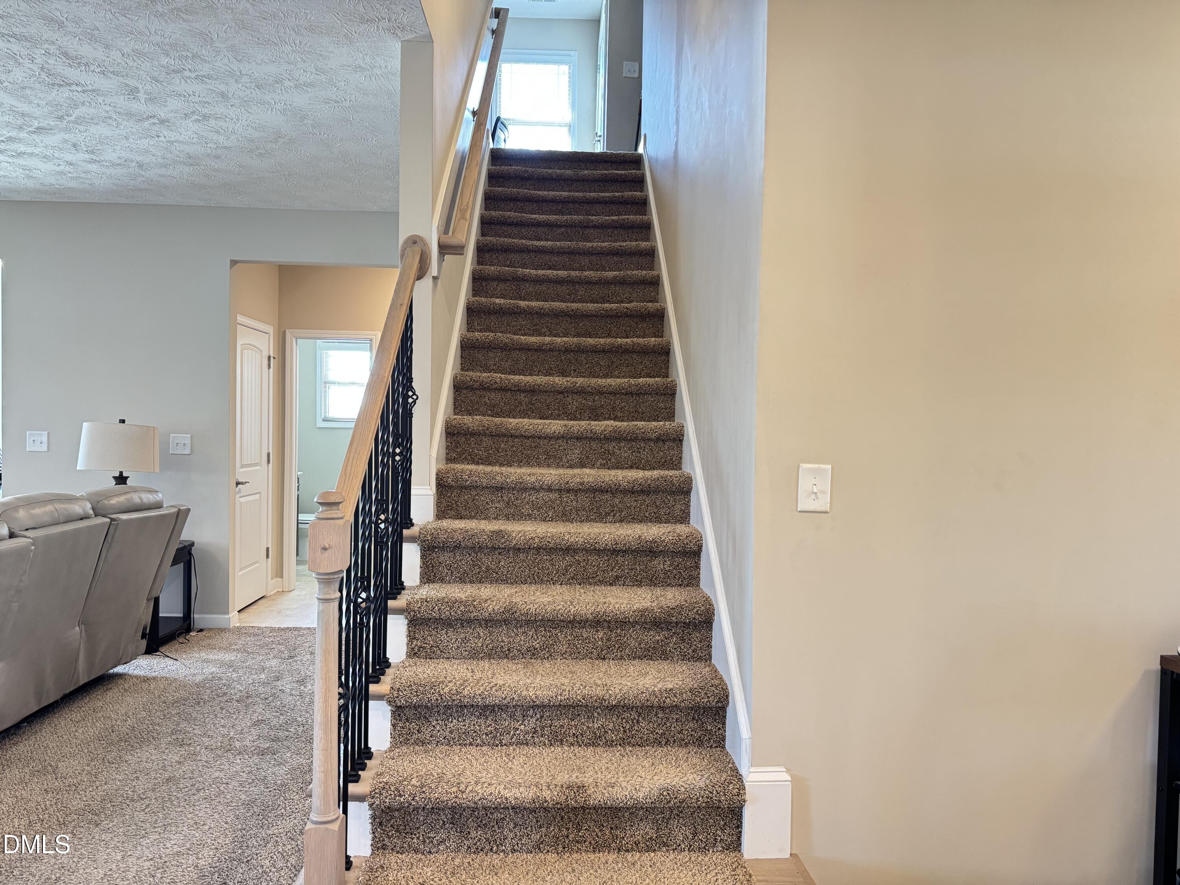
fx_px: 818
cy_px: 442
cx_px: 590
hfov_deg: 71.6
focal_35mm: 24
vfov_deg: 56.8
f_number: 1.78
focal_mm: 6.76
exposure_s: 1/60
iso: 320
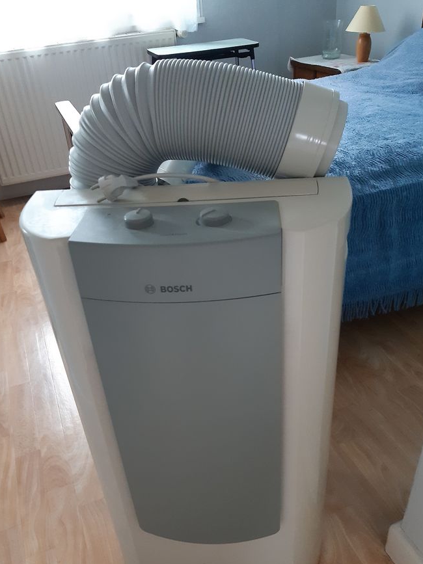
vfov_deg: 59.8
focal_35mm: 30
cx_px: 206
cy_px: 314
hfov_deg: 46.8
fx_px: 489
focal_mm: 3.92
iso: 500
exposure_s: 1/25
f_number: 1.7
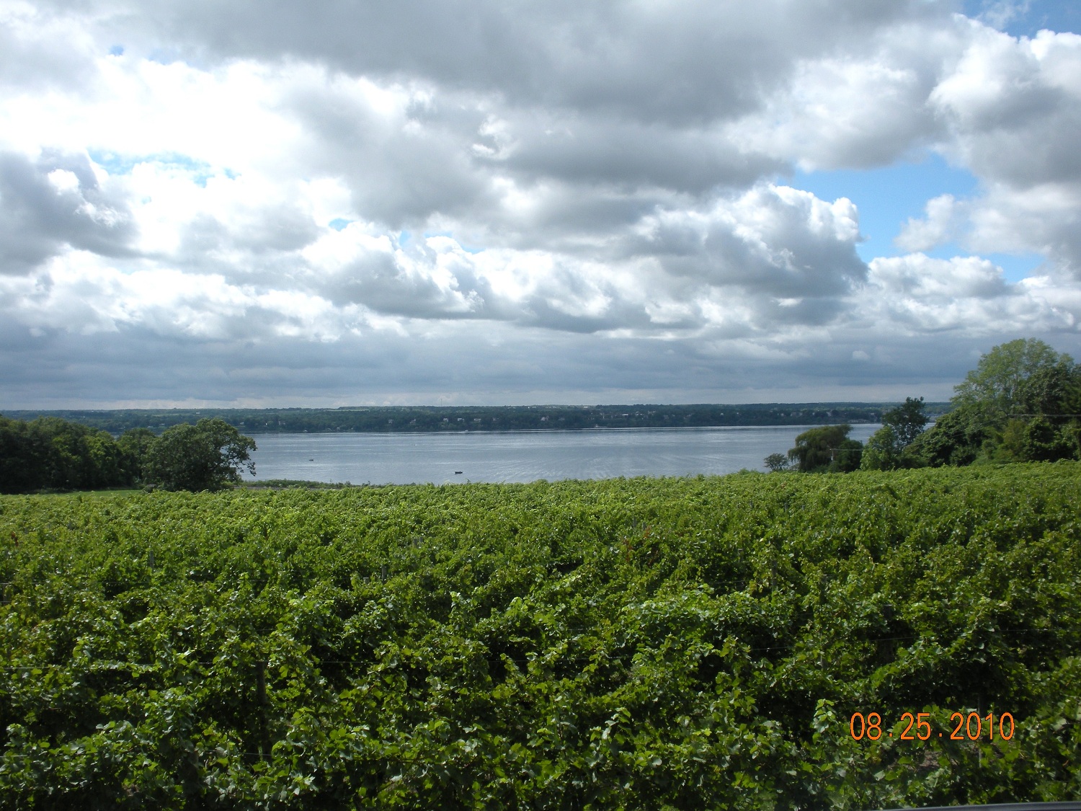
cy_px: 406
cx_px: 540
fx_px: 1124
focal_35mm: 36
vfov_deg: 39.7
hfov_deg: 51.4
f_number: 5.6
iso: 64
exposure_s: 1/398
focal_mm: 6.3
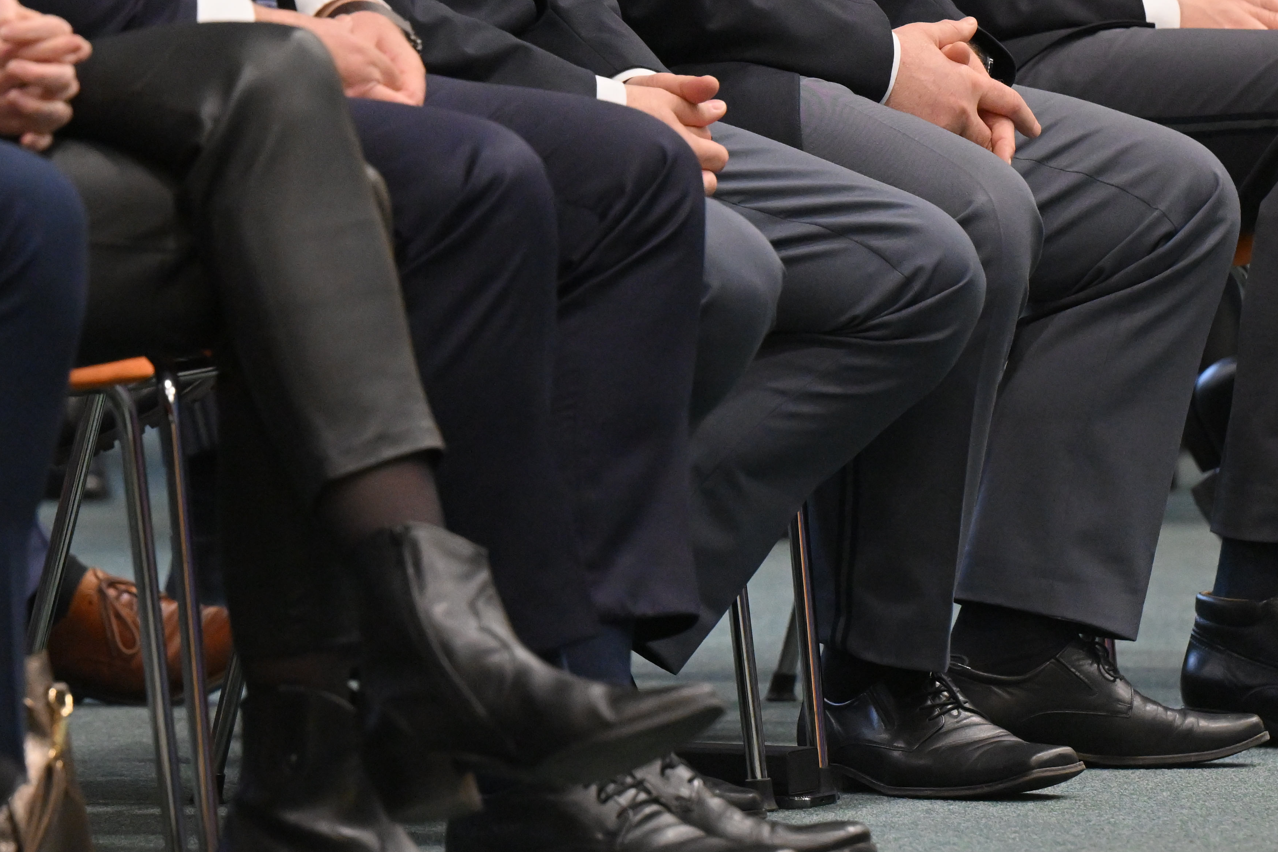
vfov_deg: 3.4
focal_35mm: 403
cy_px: -62
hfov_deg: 5.1
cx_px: 322
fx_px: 14305
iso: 3200
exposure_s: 1/250
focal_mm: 170
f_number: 4
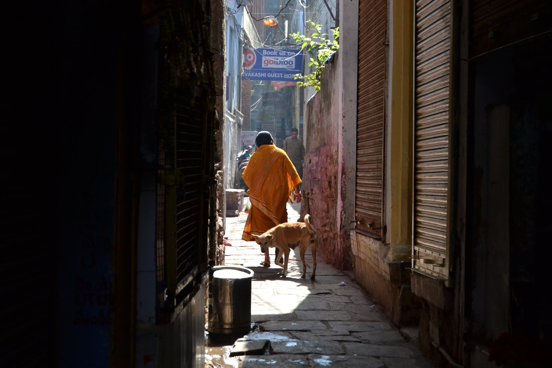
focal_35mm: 82
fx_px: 1265
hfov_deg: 24.6
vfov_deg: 16.6
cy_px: 184
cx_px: 276
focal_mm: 55
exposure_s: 1/320
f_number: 5.6
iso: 400
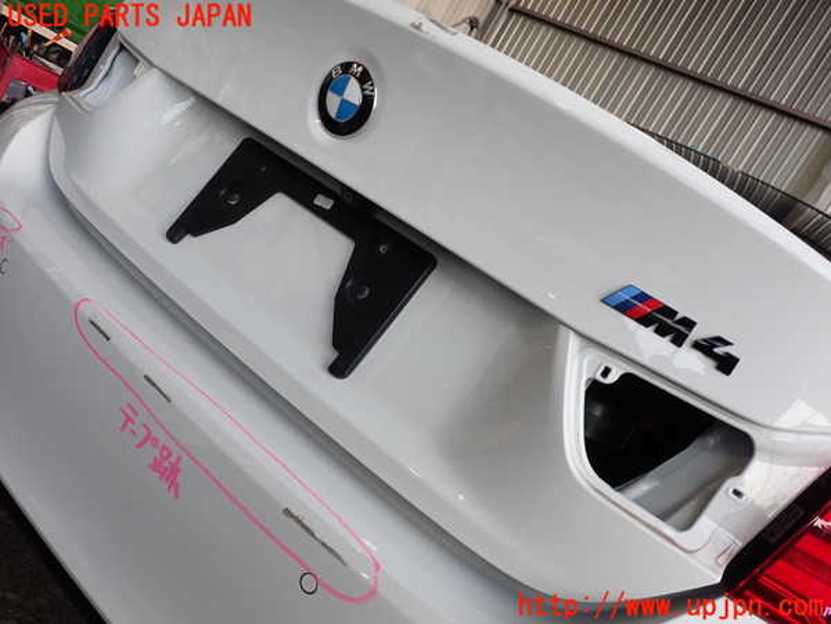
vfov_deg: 46.8
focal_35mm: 30
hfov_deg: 60.0
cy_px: 312
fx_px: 720
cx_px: 416
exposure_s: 1/80
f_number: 3.2
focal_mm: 5.4
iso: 100
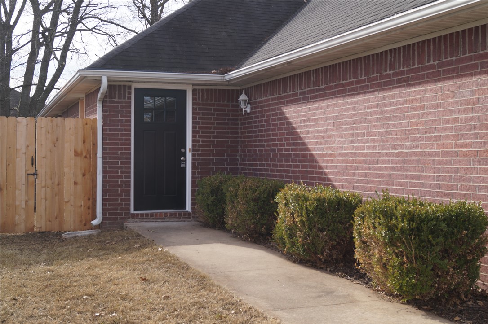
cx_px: 244
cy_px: 162
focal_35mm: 45
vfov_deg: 29.8
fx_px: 609
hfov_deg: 43.6
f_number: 7.1
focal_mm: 30
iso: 100
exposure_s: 1/160
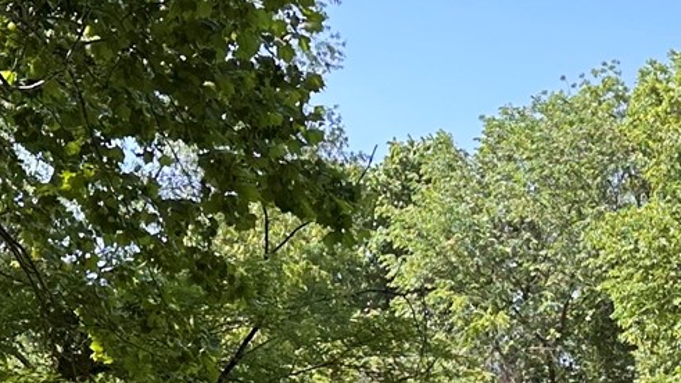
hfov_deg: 19.5
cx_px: 498
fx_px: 1968
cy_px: 452
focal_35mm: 109
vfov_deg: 10.9
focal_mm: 6.86
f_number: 1.78
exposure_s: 1/935
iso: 80
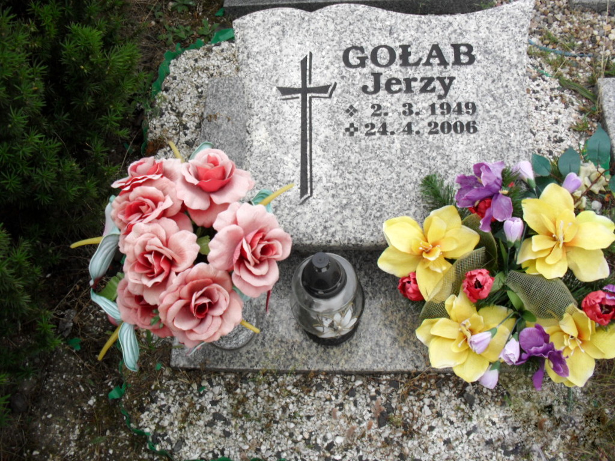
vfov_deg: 40.7
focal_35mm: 35
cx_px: 308
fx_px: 622
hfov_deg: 52.6
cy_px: 230
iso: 100
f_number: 3.2
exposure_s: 1/250
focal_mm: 6.3
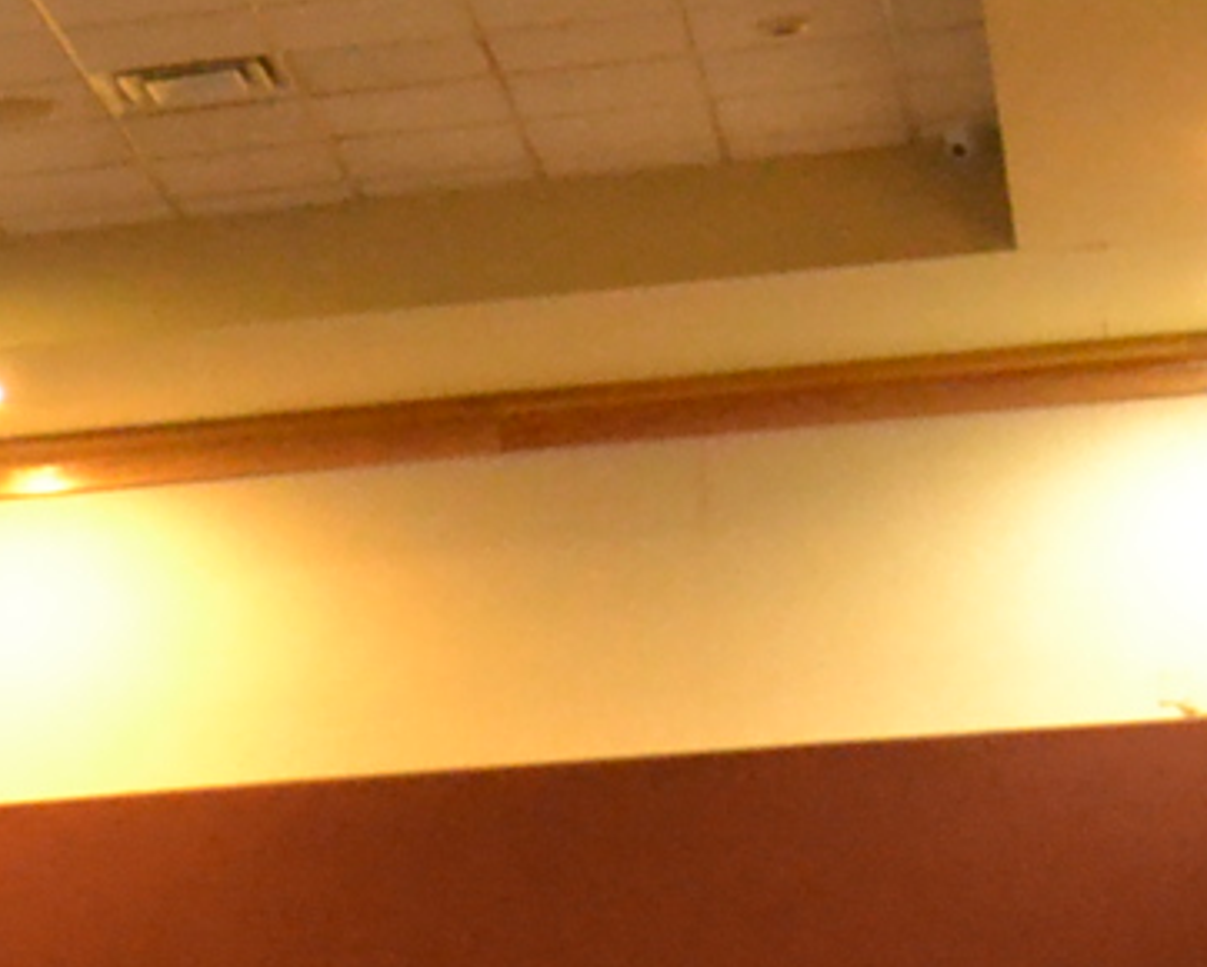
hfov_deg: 9.6
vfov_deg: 8.0
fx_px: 6398
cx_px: -1684
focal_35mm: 179
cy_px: 2334
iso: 3200
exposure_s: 1/60
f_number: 3.8
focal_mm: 20
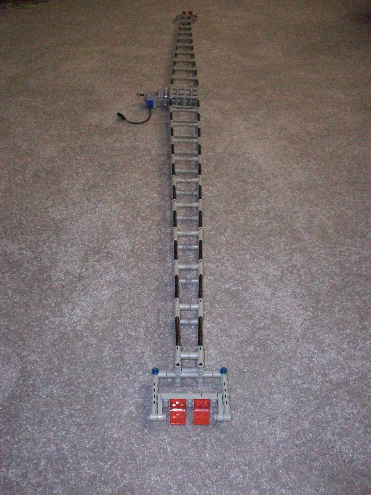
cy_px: 248
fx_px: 529
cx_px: 186
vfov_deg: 50.1
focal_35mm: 37
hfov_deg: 38.7
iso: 800
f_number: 2.8
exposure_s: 1/128
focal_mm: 6.2
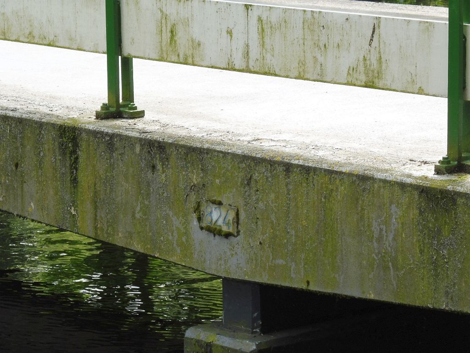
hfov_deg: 10.6
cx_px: 235
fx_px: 2539
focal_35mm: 187
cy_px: 176
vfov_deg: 7.9
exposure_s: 1/125
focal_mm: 33.3
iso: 100
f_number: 7.1
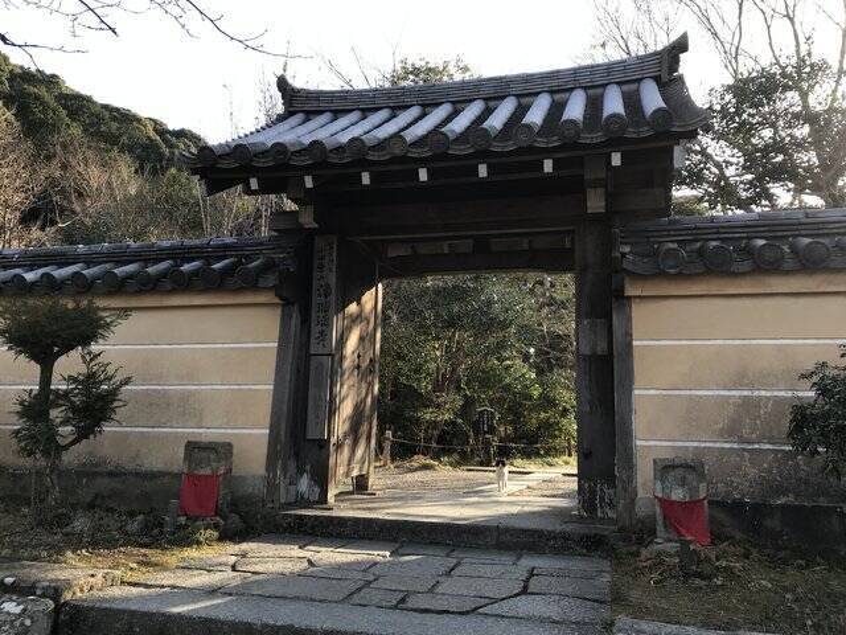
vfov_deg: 49.7
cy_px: 318
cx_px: 423
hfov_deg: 63.4
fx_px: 684
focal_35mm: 28
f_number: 1.8
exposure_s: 1/437
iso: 20
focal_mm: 3.99
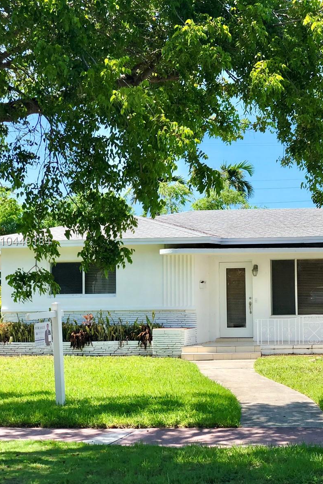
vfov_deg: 27.7
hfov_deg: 18.2
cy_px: 242
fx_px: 982
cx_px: 316
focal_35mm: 73
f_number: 2.4
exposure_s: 1/704
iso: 16
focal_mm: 6
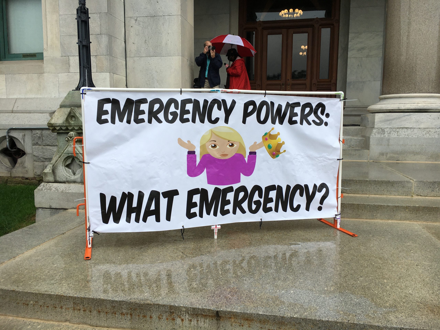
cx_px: 220
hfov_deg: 61.7
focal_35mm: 29
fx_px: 369
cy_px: 165
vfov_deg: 48.2
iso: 25
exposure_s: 1/582
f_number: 2.2
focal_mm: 4.15
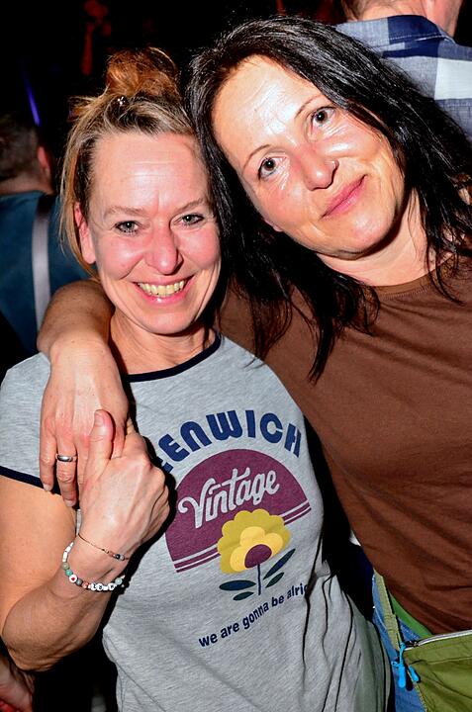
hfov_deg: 29.7
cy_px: 356
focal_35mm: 45
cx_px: 236
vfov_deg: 43.7
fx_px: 889
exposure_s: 1/250
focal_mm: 30
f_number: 6.3
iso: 3200
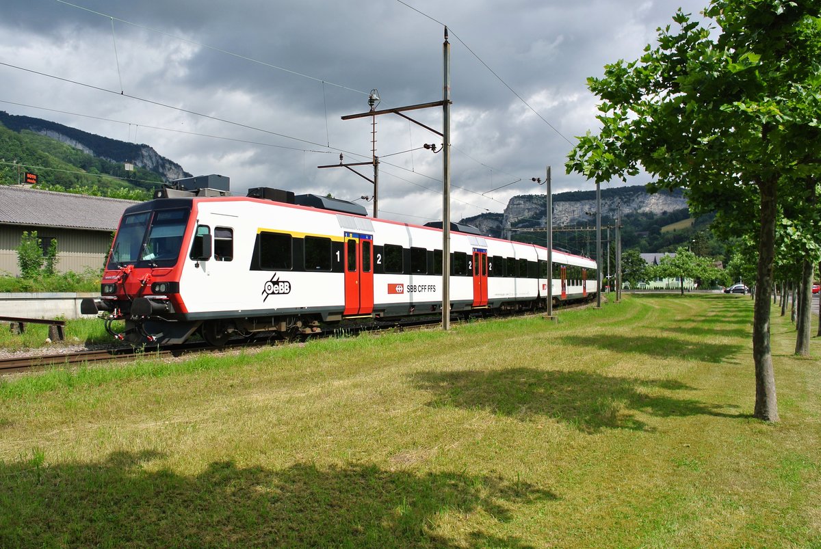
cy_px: 274
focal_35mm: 27
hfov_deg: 67.3
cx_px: 410
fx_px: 616
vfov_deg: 48.0
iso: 100
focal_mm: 10
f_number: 5
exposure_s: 1/800
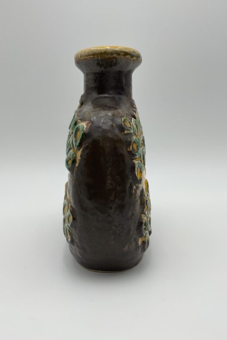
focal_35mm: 31
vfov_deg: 60.3
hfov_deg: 42.3
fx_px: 293
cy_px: 166
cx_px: 106
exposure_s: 1/342
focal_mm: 3
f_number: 1.8
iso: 16
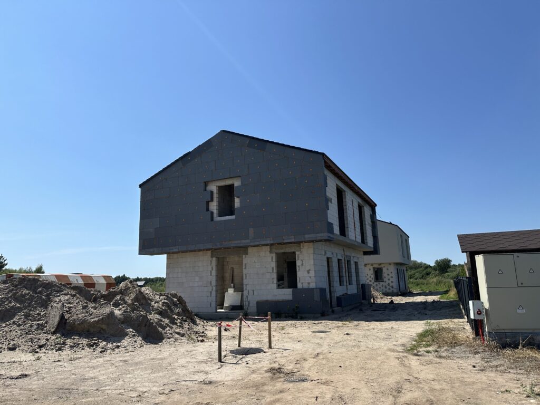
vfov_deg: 56.8
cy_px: 202
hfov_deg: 71.6
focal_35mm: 24
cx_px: 270
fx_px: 374
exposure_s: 1/7576
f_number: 1.78
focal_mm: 6.86
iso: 80
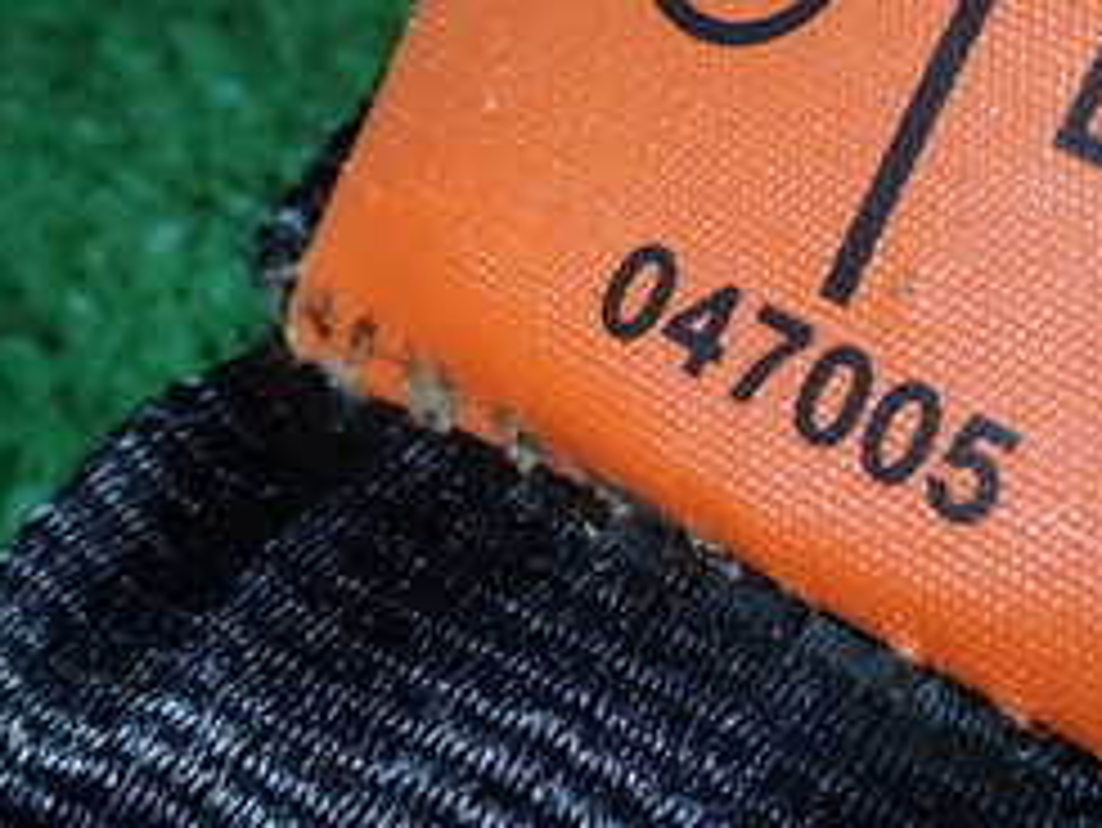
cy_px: 112
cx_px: 895
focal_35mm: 88
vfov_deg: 16.6
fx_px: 2803
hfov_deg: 21.9
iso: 200
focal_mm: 6.37
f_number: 10
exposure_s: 1/40
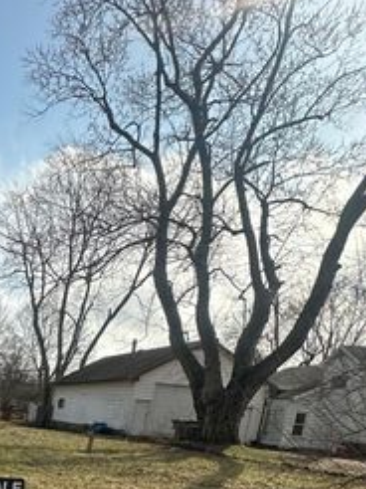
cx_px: -127
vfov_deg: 42.4
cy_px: 488
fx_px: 537
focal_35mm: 38
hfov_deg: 29.2
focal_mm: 2.22
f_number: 2.2
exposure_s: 1/2959
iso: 50
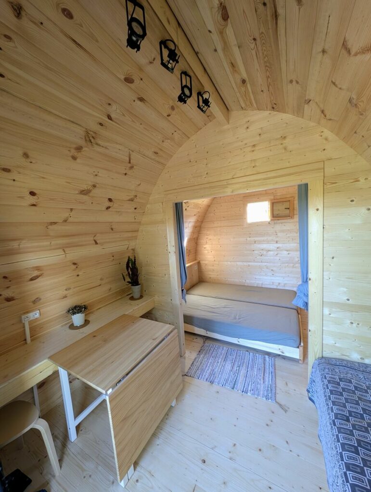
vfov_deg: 110.5
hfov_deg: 94.6
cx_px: 186
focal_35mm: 12
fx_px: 171
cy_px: 246
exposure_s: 1/23.8
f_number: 1.95
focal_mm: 2.23
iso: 56
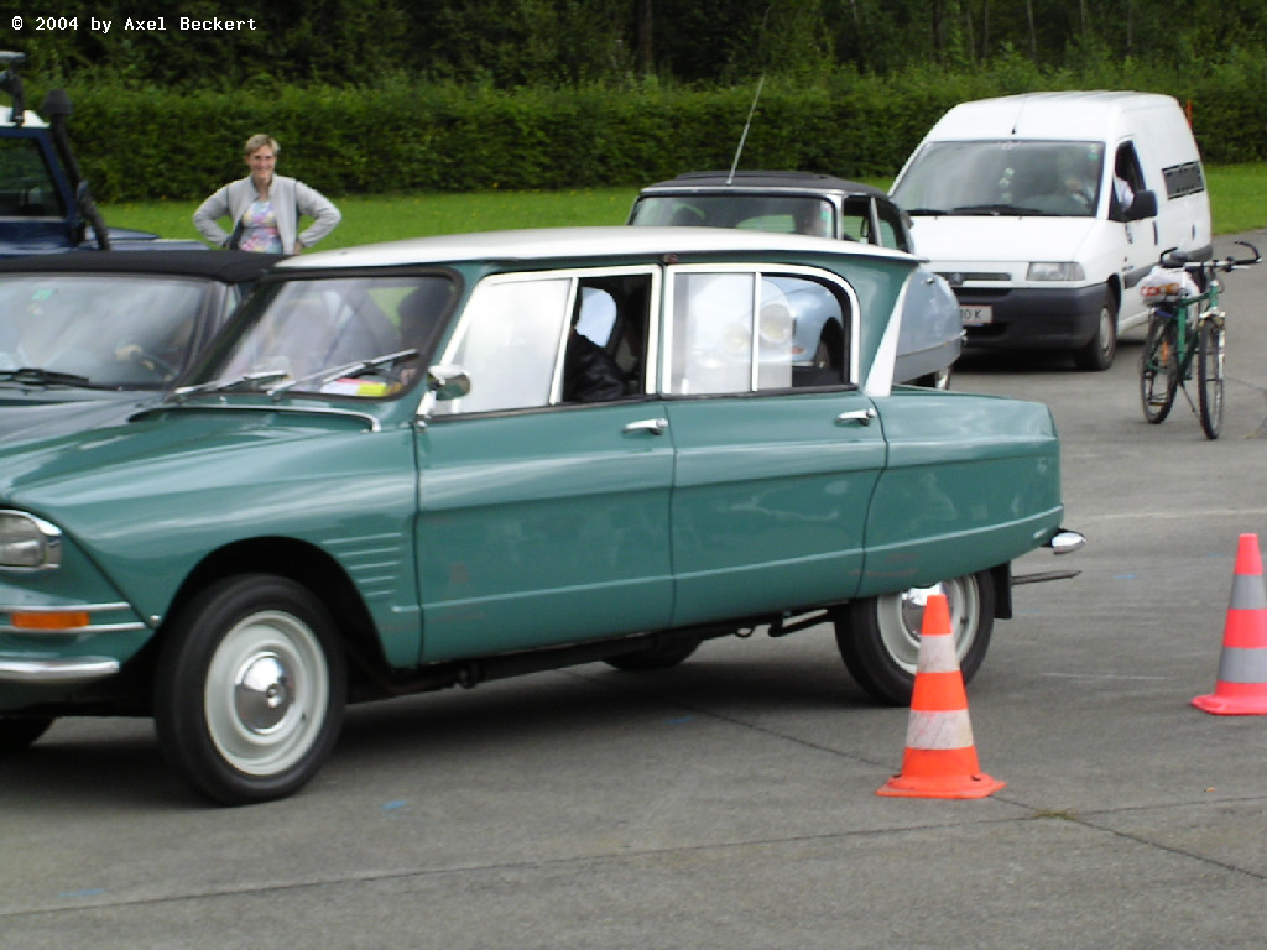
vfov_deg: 13.7
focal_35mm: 108
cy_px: 475
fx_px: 3953
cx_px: 634
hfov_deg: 18.2
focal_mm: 16.8
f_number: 4.9
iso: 50
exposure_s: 1/194
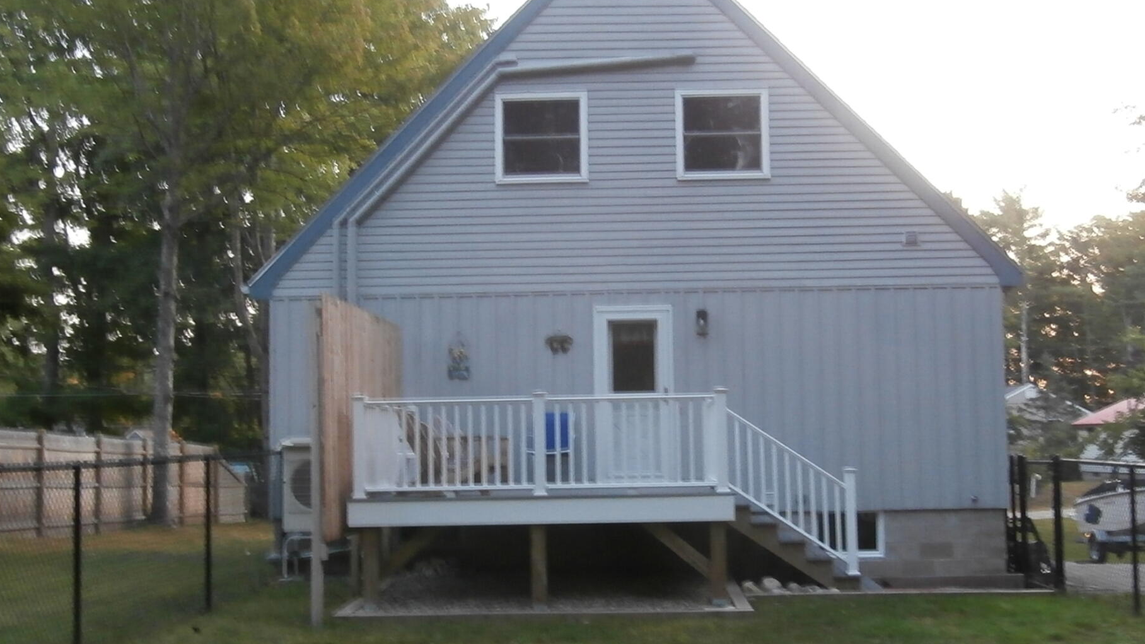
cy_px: 337
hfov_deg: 45.5
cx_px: 589
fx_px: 1366
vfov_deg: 26.5
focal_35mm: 45
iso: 200
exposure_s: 1/30
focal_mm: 4.43
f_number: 3.2
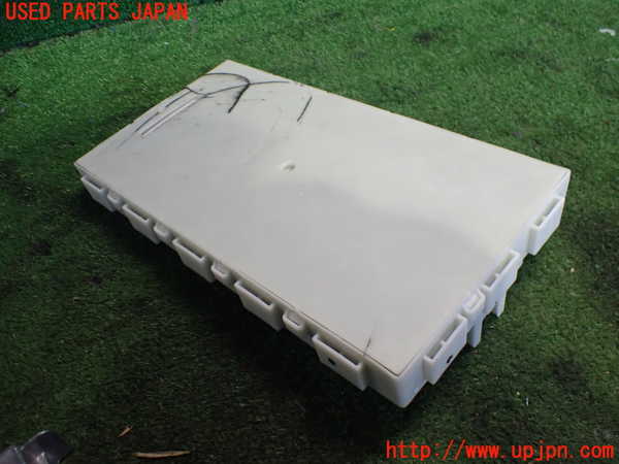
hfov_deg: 60.0
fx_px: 536
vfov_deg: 46.8
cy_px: 232
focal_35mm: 30
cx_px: 310
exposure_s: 1/125
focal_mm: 5.4
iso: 640
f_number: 2.3
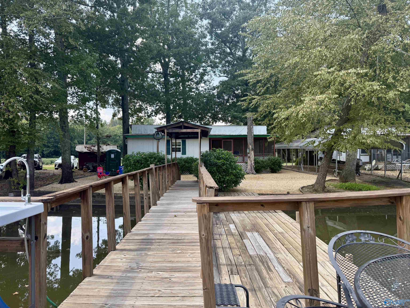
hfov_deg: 71.6
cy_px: 154
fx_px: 284
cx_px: 205
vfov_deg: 56.8
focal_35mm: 24
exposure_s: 1/1139
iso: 100
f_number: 1.78
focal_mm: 6.76
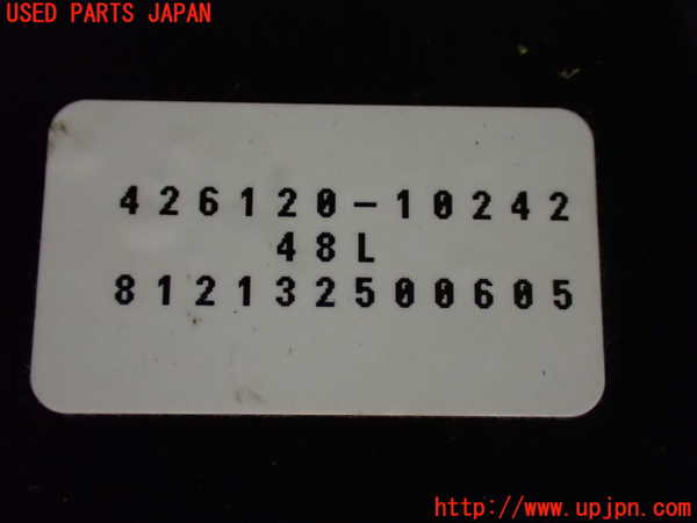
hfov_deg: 45.8
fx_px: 826
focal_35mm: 41
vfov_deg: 35.1
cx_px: 348
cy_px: 262
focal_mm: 7.31
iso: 1600
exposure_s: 1/40
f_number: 2.8
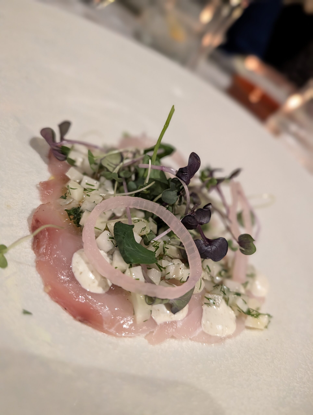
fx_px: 289
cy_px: 208
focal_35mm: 24
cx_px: 156
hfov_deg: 56.9
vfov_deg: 71.5
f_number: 1.68
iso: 2444
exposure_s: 1/26.6
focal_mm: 6.9
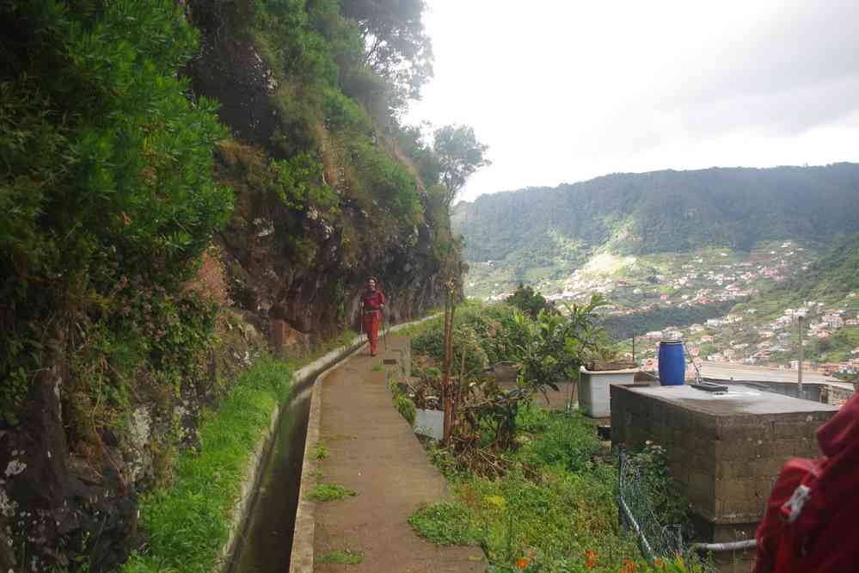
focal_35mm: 32
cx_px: 430
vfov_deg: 41.7
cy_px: 286
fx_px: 752
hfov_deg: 59.5
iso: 200
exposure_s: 1/50
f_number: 5.6
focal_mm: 21
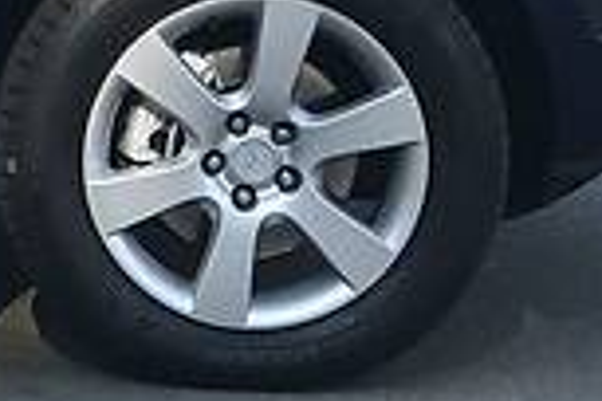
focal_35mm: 309
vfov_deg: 4.4
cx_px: -685
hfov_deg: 6.4
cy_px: -189
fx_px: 5167
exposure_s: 1/567
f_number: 2.8
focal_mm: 6.6
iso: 20
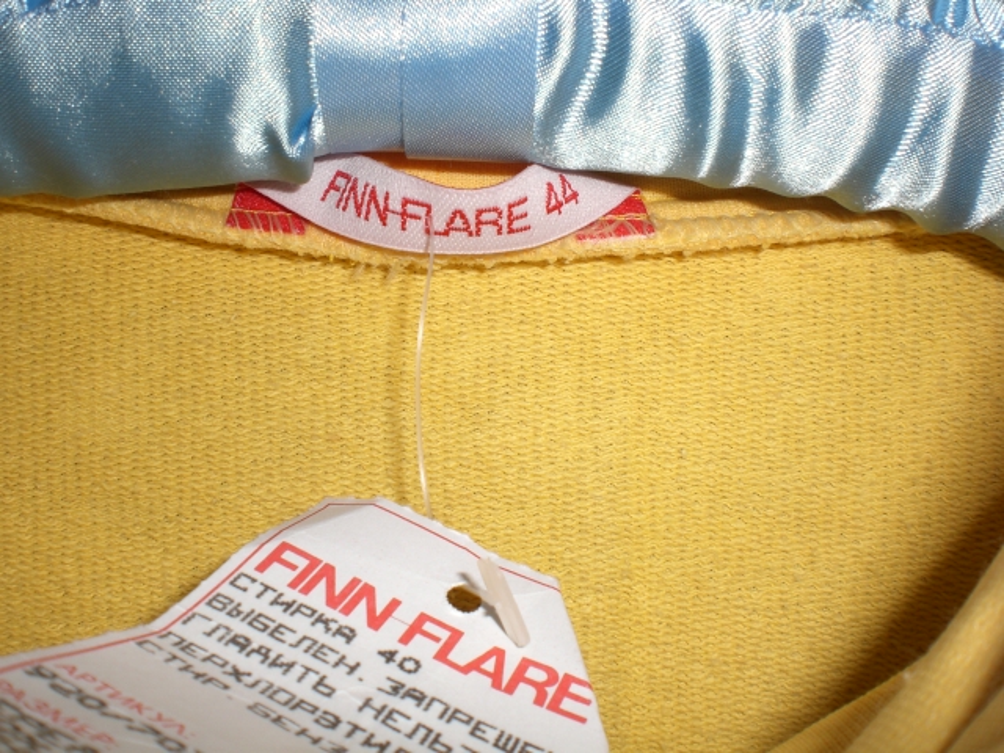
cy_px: 376
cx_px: 502
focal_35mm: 38
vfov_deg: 37.7
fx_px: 1102
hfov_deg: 49.0
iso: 50
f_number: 4.4
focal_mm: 6.3
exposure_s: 1/60
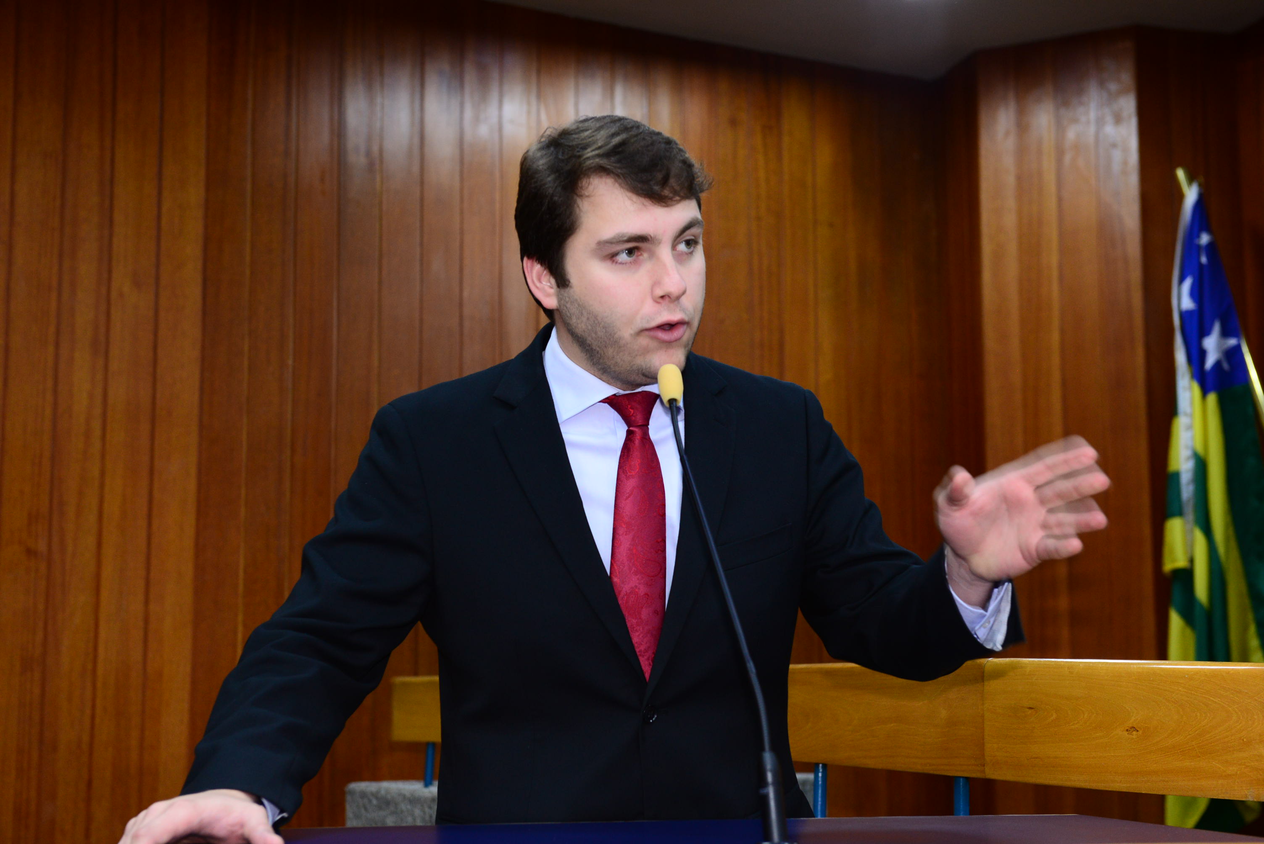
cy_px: 422
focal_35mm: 58
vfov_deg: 23.4
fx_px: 2037
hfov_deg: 34.5
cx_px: 632
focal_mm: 58
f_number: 4.5
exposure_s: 1/60
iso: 1600
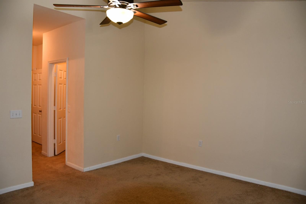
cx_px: 153
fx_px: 229
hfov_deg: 67.4
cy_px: 102
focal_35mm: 27
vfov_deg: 47.9
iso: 720
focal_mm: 18
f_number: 3.5
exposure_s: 1/60
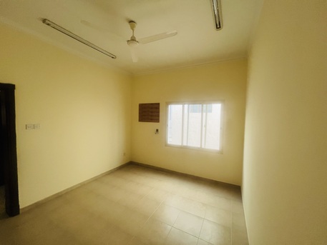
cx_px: 164
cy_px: 122
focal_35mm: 13
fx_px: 123
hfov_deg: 106.2
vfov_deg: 89.9
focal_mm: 1.57
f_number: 1.8
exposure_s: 1/99
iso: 200
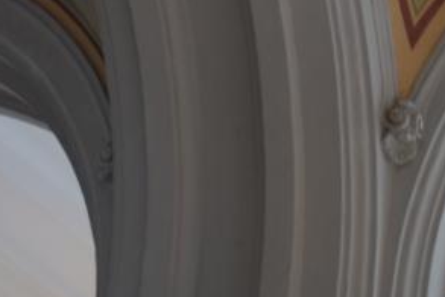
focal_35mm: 194
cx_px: 352
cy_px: -134
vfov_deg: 7.0
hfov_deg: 10.6
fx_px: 2398
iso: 100
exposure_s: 1/10
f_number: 4.2
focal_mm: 35
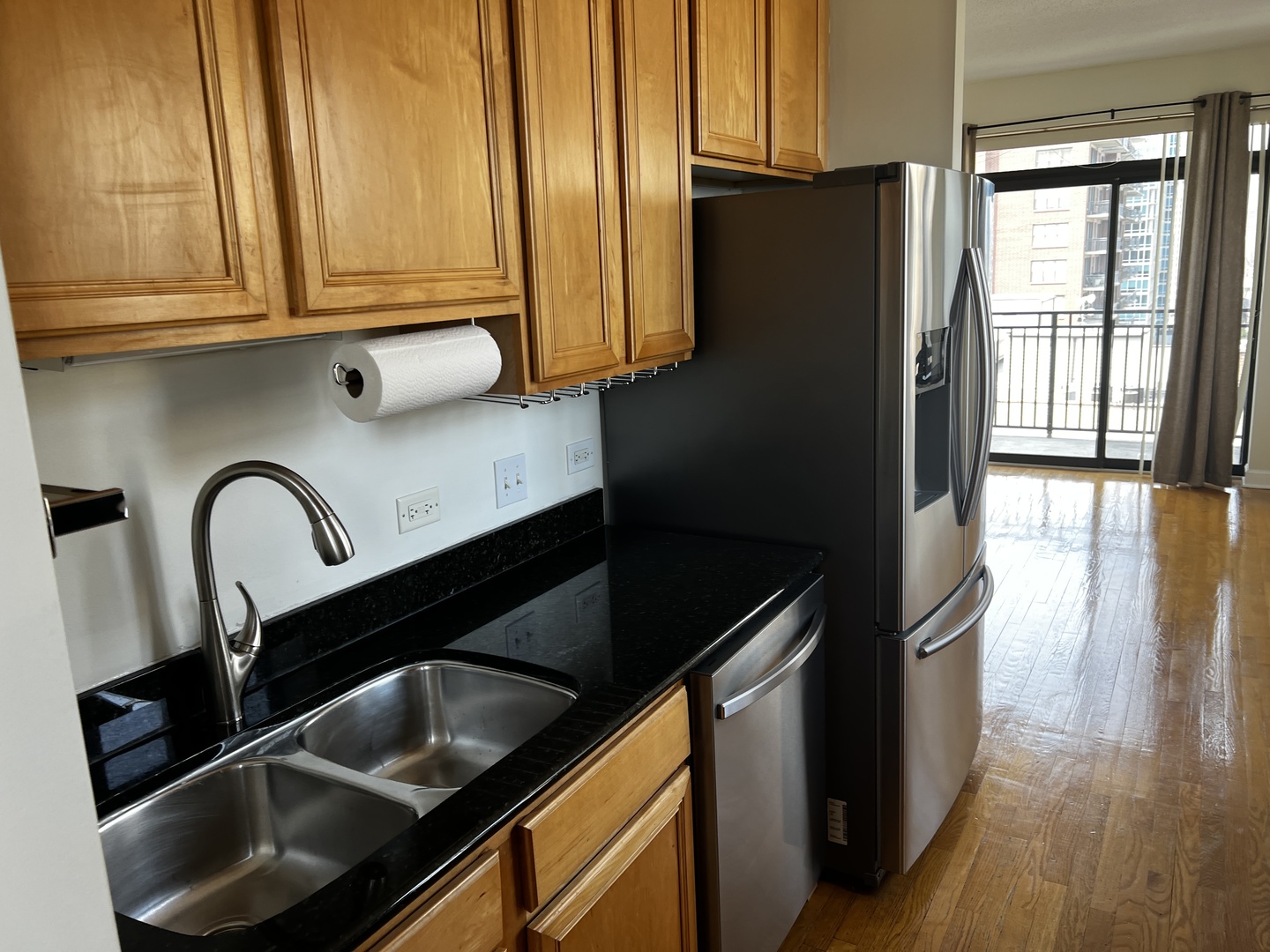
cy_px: 476
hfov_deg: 67.3
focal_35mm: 26
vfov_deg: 53.1
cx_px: 635
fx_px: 954
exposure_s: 1/121
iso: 64
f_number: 1.5
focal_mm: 5.7
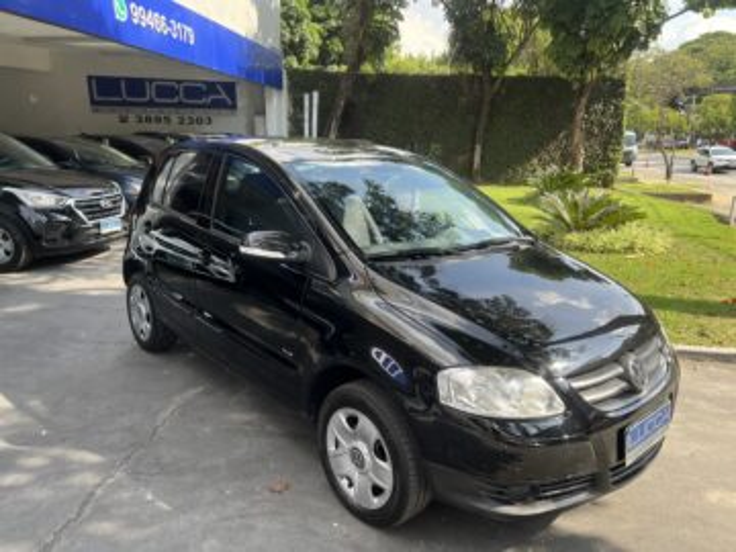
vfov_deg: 53.1
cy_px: 276
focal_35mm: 26
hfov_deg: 67.3
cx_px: 368
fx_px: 553
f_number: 1.5
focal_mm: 5.7
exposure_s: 1/625
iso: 50
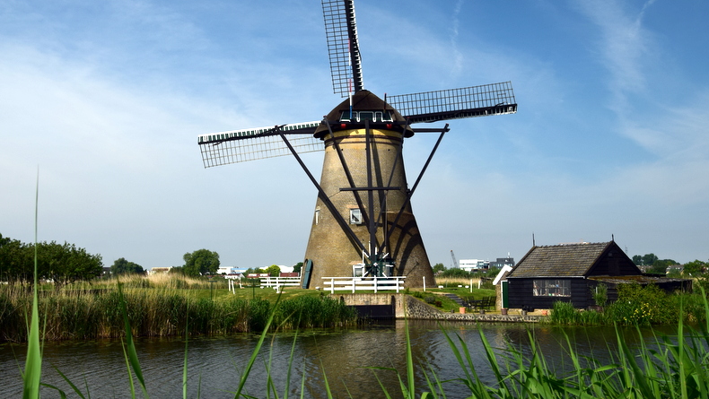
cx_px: 352
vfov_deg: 33.7
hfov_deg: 56.6
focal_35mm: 35
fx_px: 658
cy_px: 169
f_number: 10
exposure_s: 1/200
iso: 125
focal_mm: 22
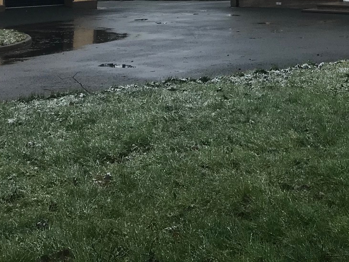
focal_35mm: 77
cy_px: -97
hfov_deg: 24.5
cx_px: 320
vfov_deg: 17.7
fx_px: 776
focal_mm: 3.99
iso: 20
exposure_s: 1/507
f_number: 1.8
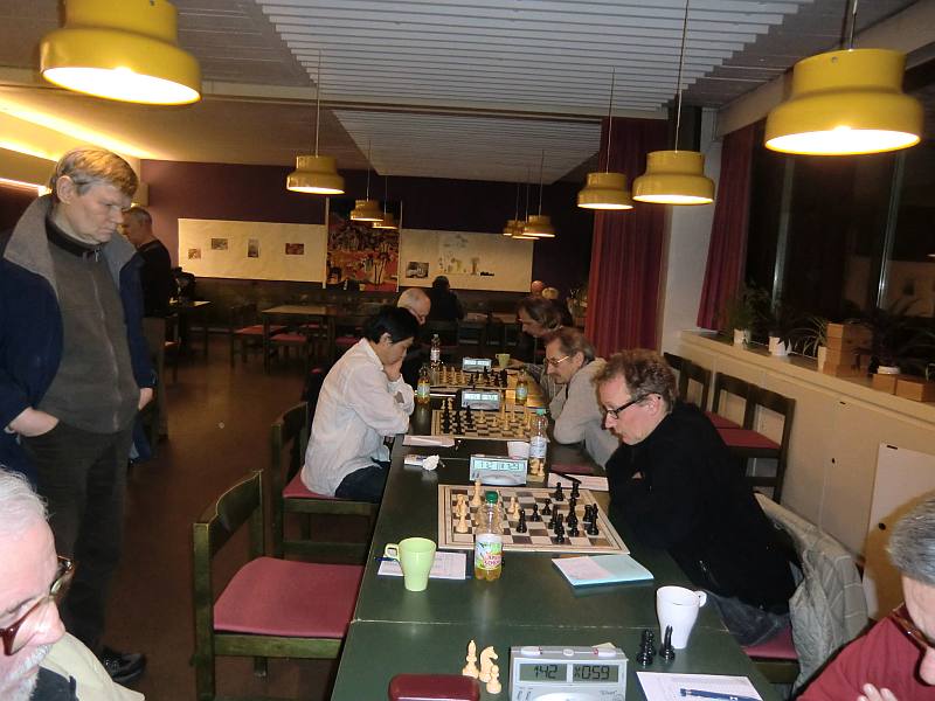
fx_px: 648
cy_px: 350
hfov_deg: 71.6
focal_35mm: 24
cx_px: 468
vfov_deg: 56.8
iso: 400
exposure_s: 1/40
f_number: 3.2
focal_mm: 4.3
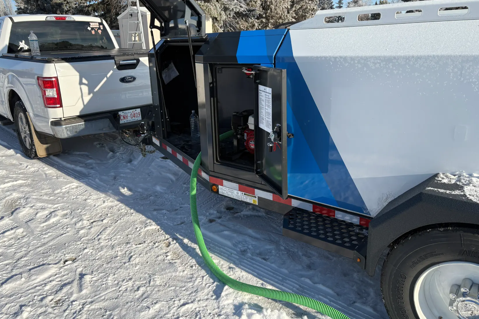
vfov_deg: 46.4
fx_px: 373
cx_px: 233
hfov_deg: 65.5
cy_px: 148
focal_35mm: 28
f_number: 1.6
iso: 50
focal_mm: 5.96
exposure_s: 1/3448
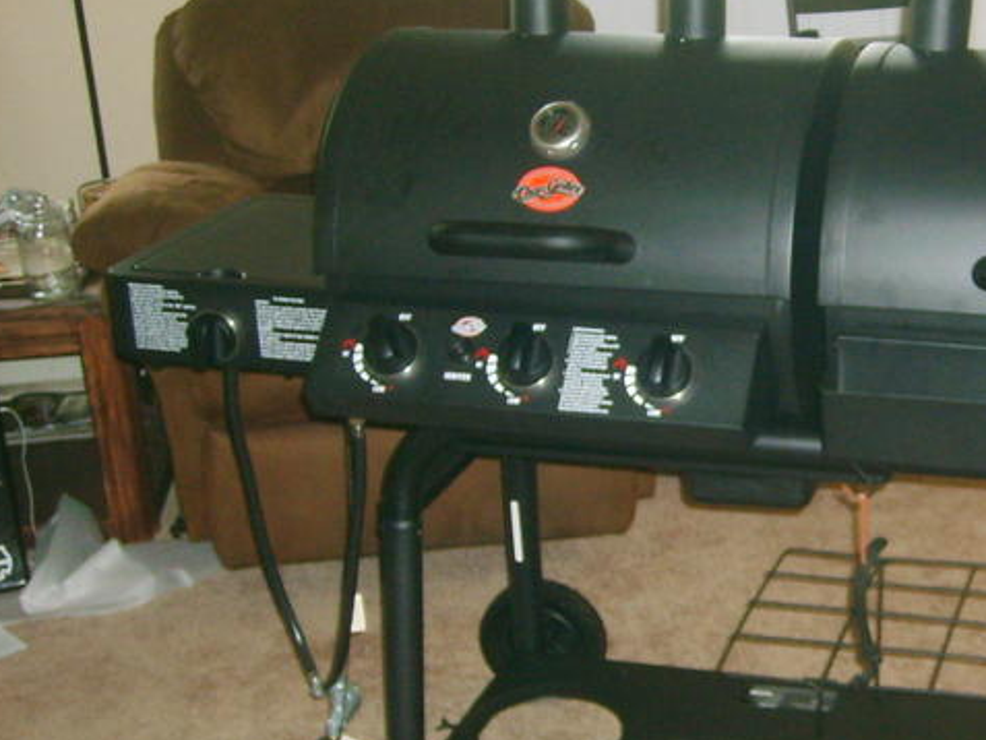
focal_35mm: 66
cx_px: 916
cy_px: 474
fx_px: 1880
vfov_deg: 22.2
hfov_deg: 28.1
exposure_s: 1/30
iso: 245
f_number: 2.8
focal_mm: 5.8
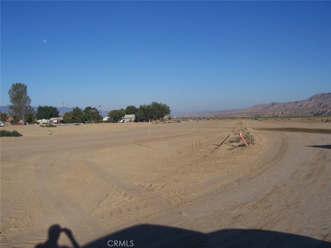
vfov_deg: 39.7
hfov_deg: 51.4
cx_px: 166
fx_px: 344
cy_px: 124
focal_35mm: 36
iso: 80
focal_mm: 6.2
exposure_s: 1/800
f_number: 4.5
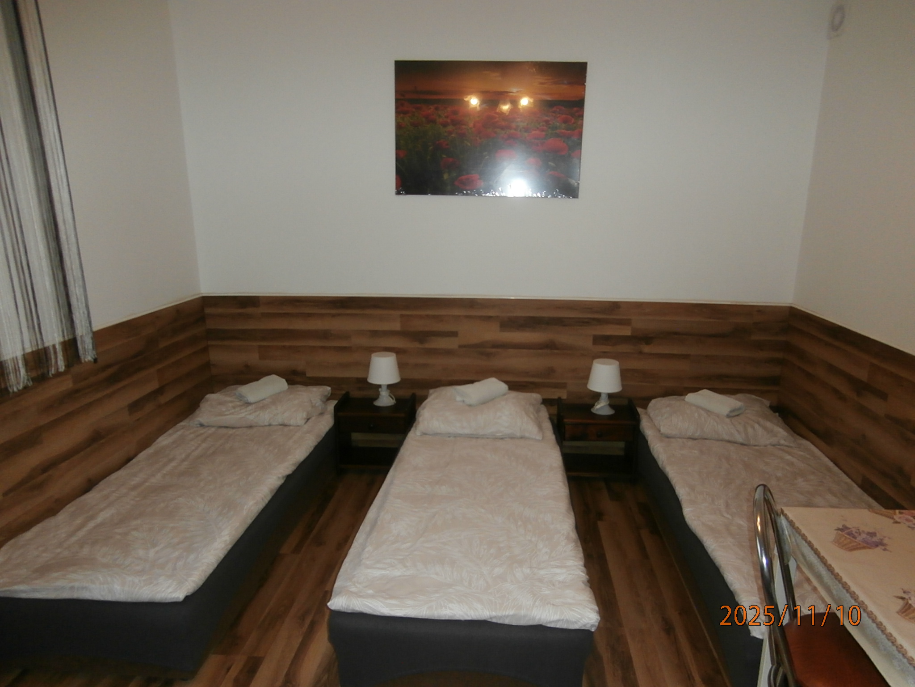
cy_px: 344
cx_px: 458
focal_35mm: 24
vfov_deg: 56.8
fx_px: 634
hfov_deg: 71.6
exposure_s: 1/30
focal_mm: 4.2
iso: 200
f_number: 3
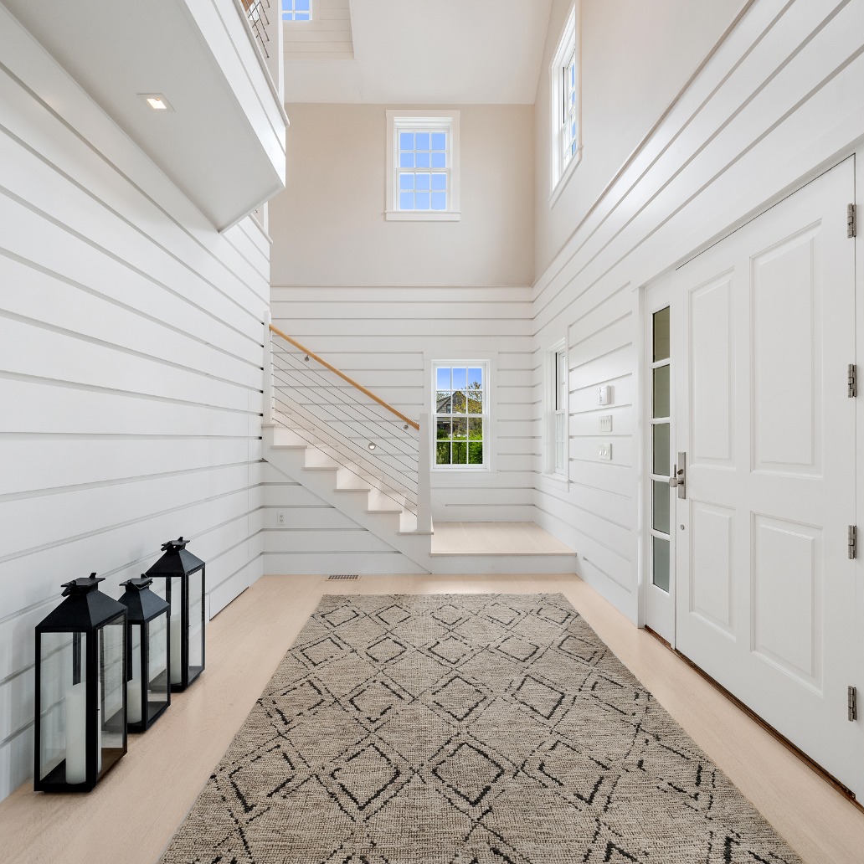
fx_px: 452
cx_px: 422
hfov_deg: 87.4
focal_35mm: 16
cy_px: 432
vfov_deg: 87.4
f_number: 5.6
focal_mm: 12
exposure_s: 1/100
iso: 1600
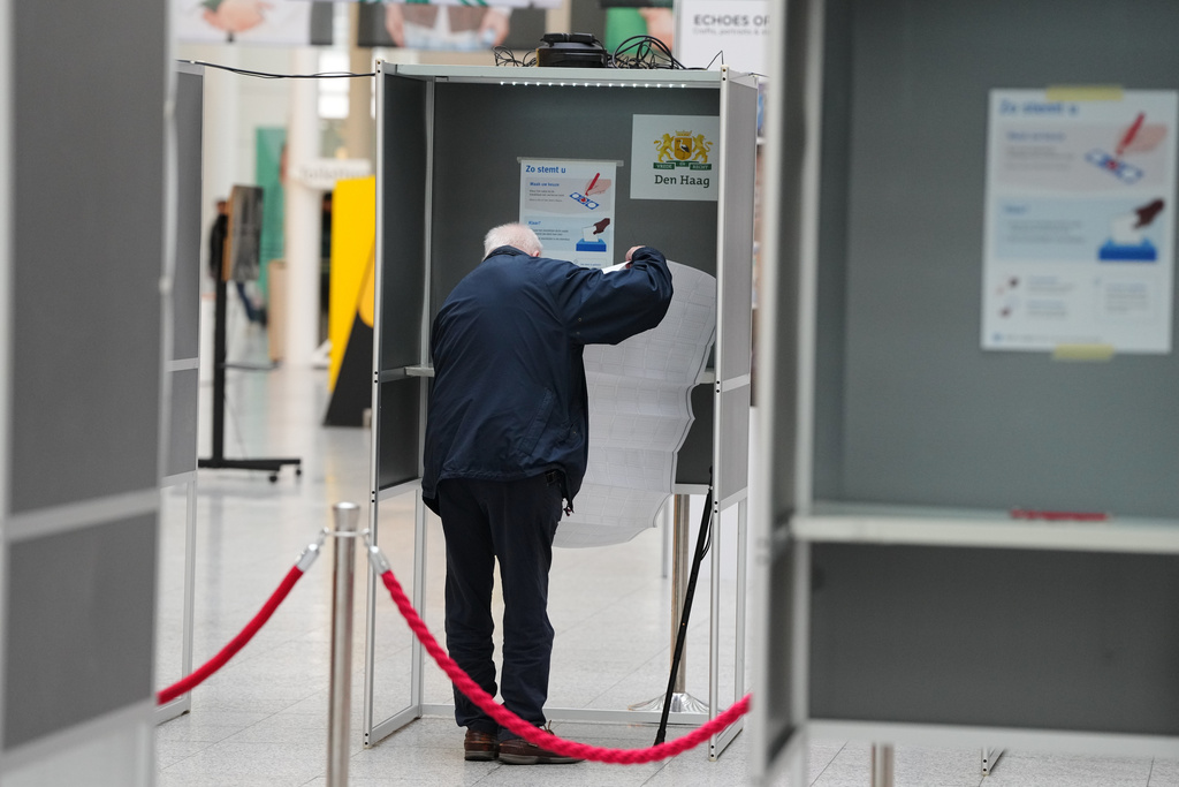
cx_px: 590
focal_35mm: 160
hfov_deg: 12.8
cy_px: 394
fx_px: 5240
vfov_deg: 8.6
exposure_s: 1/320
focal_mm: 160
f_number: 4
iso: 2500
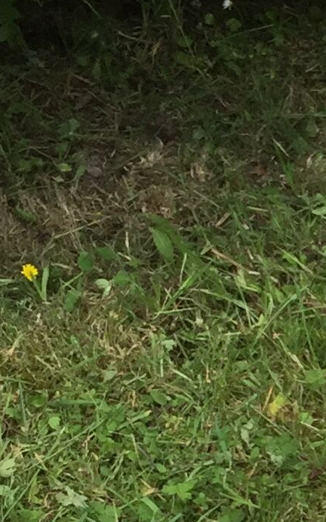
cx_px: 761
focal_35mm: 145
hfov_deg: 8.3
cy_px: 583
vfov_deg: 14.1
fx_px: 2063
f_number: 2.2
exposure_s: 1/1014
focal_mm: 4.15
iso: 32
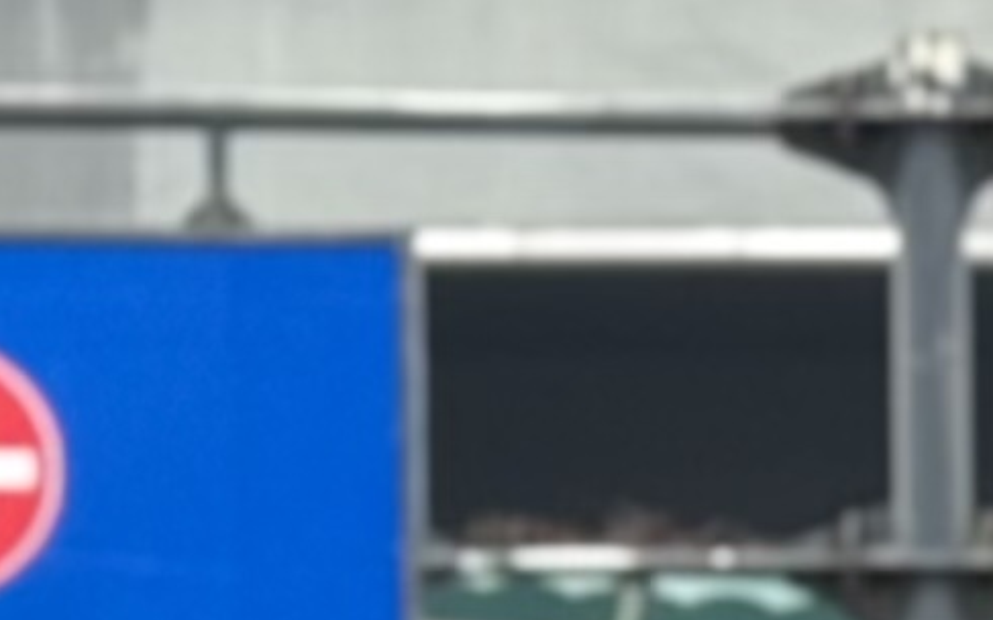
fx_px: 9983
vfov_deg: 3.4
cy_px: 2423
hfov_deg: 5.6
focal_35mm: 369
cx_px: 1510
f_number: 1.78
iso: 64
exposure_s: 1/354
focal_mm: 6.76
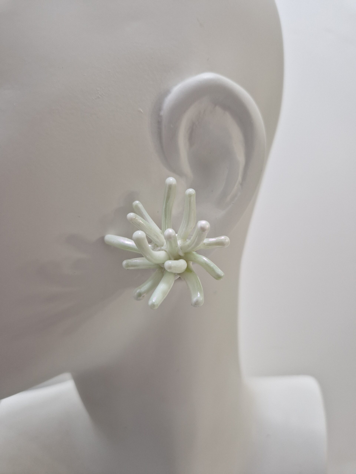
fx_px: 315
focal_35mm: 23
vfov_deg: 73.9
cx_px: 178
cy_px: 237
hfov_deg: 58.9
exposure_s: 1/192
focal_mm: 5.4
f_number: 1.8
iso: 50
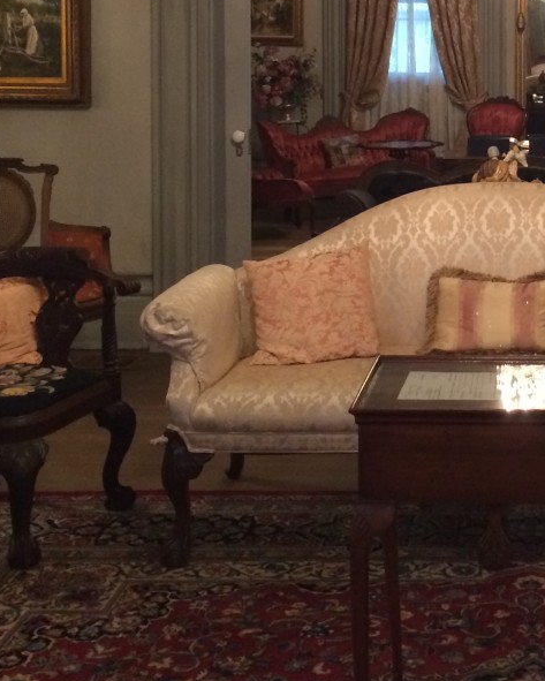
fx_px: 1330
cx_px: 532
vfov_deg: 27.9
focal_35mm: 66
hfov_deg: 22.4
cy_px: 96
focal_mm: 4.12
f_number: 2.2
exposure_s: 1/24
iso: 320
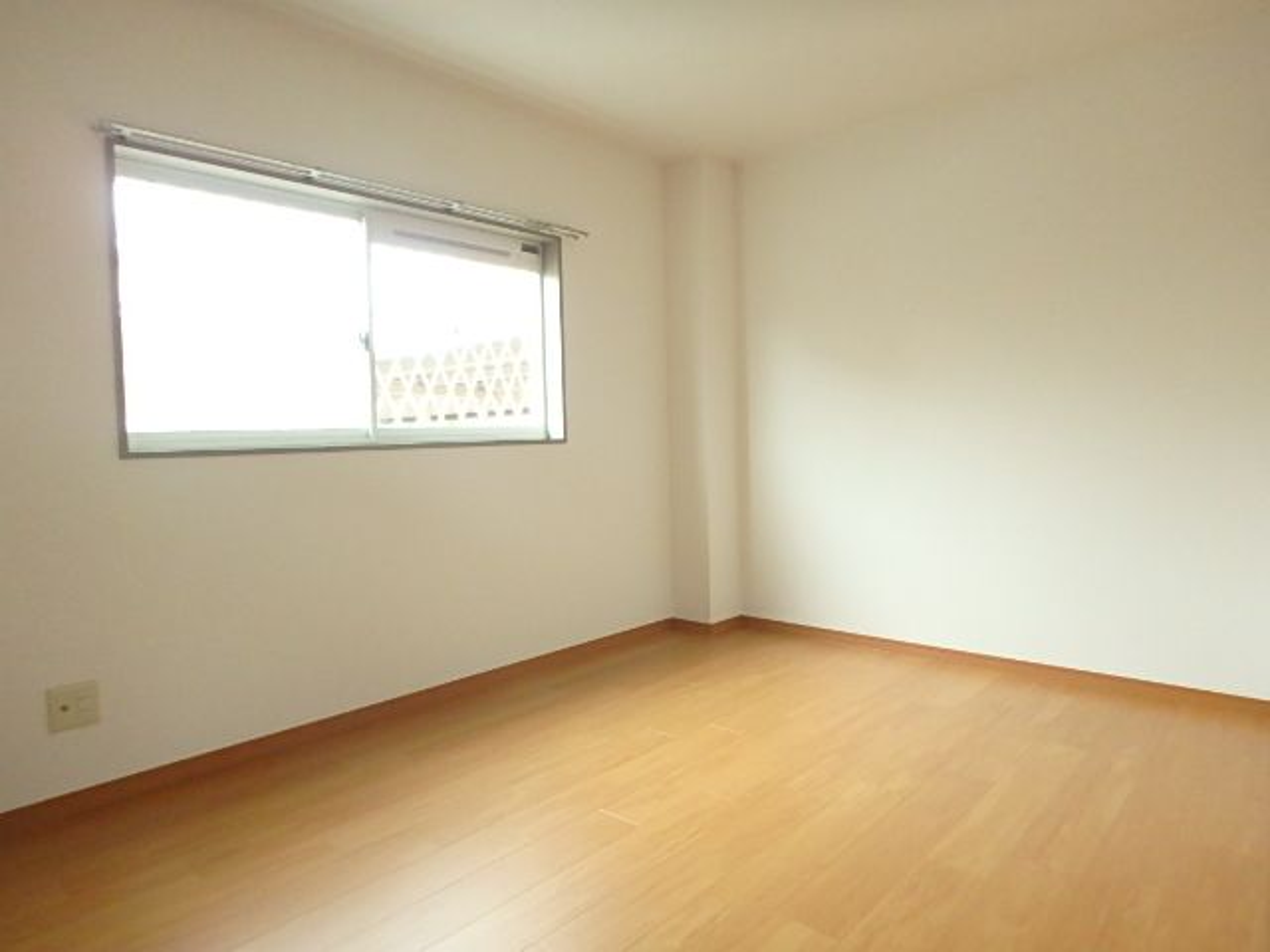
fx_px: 770
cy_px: 476
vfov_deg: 63.4
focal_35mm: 21
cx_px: 635
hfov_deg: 79.0
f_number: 3.5
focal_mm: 3.7
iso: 800
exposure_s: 1/25
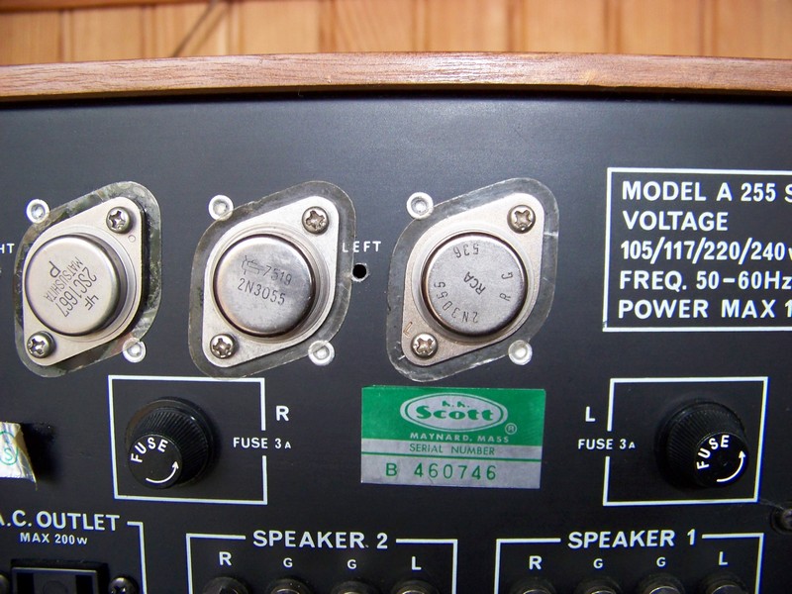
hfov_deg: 51.4
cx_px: 396
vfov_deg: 39.7
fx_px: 824
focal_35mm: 36
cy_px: 297
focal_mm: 5.85
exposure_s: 1/30
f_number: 2.8
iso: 200
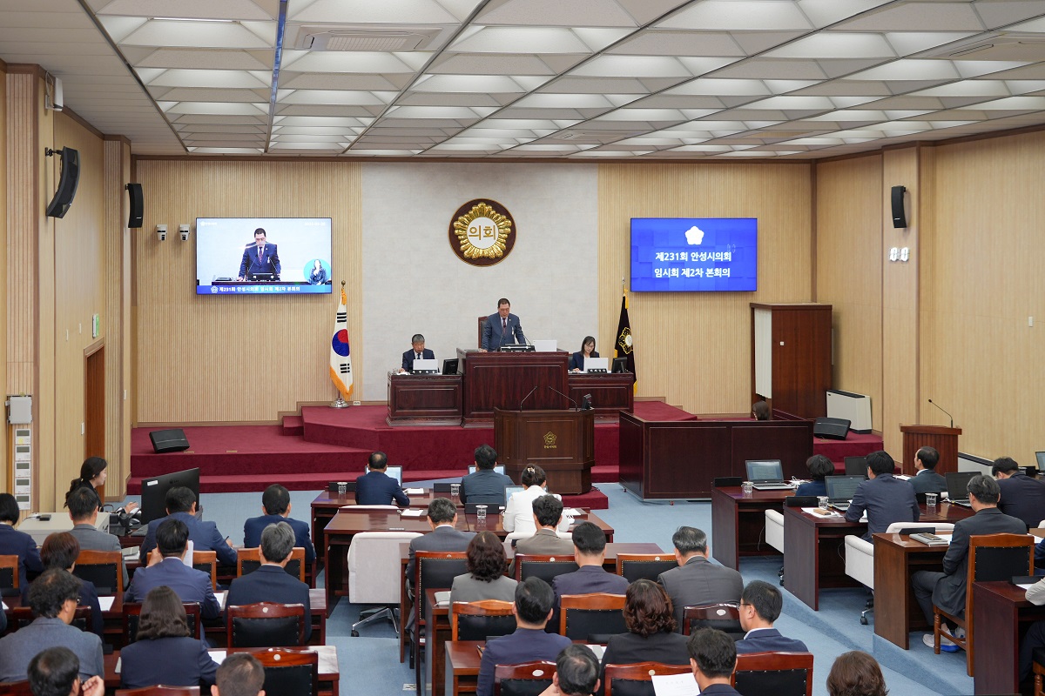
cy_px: 348
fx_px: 1132
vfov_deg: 34.2
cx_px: 522
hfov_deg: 49.6
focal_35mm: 39
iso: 320
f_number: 4.5
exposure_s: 1/60
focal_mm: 39
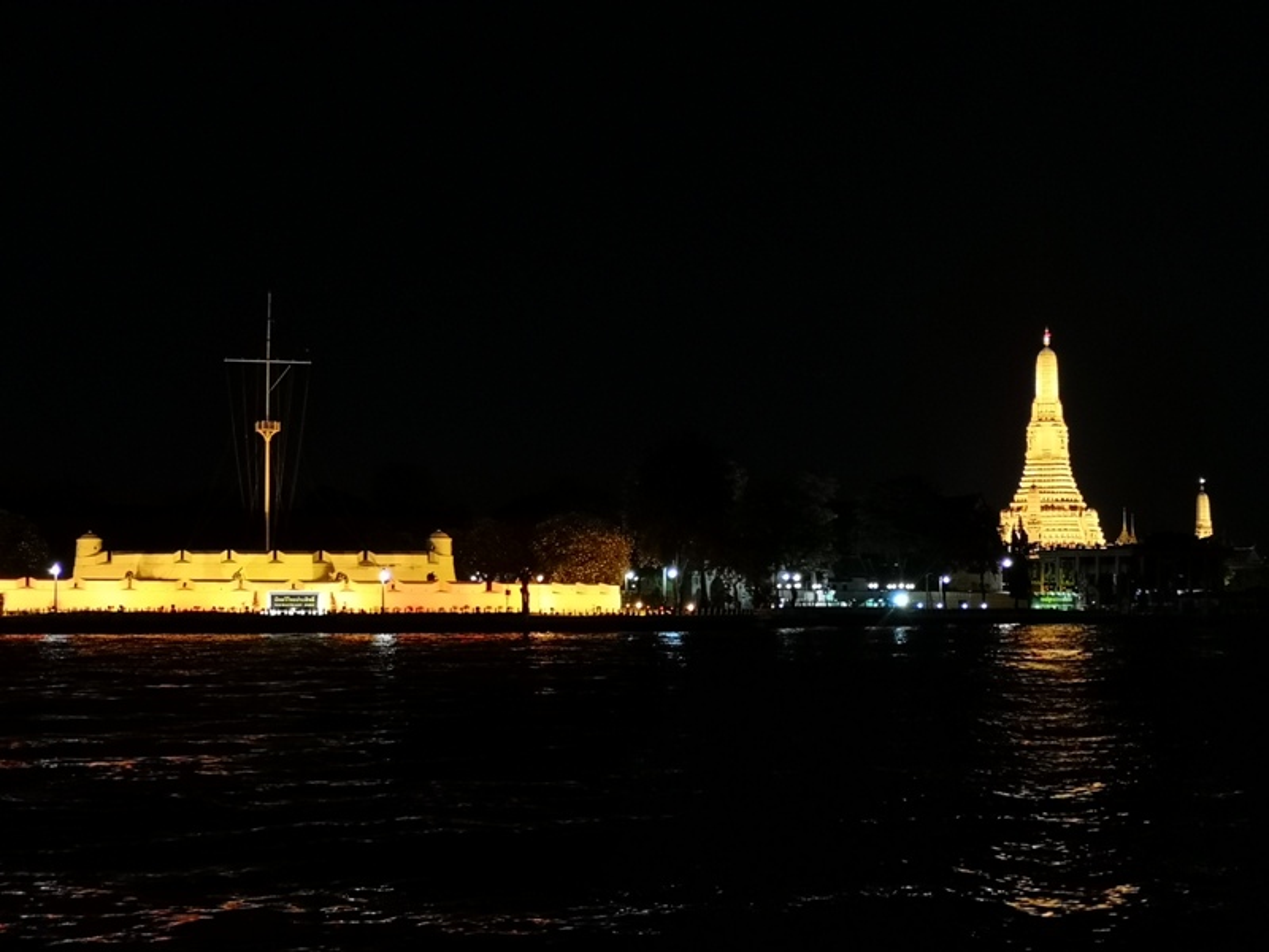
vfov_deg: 24.8
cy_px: 476
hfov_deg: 32.7
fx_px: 2163
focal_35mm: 59
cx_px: 634
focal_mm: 3.95
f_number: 1.8
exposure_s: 1/33.3
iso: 400
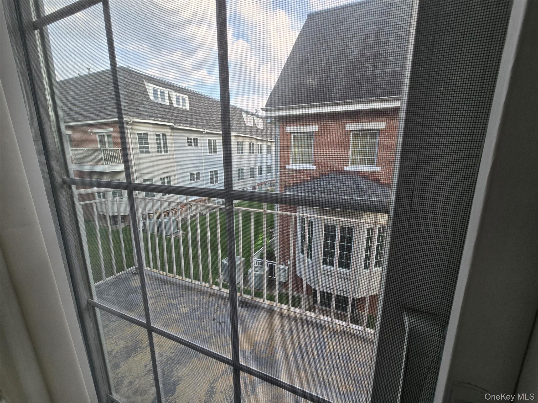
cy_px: 202
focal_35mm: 13
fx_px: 202
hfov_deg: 106.2
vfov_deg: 89.9
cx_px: 269
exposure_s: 1/200
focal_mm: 2.2
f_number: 2.2
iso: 50
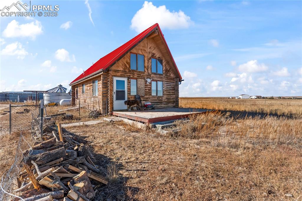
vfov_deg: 71.0
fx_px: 141
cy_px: 100
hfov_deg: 94.0
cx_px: 151
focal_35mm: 17
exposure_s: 1/160
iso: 500
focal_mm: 16.8
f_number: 8
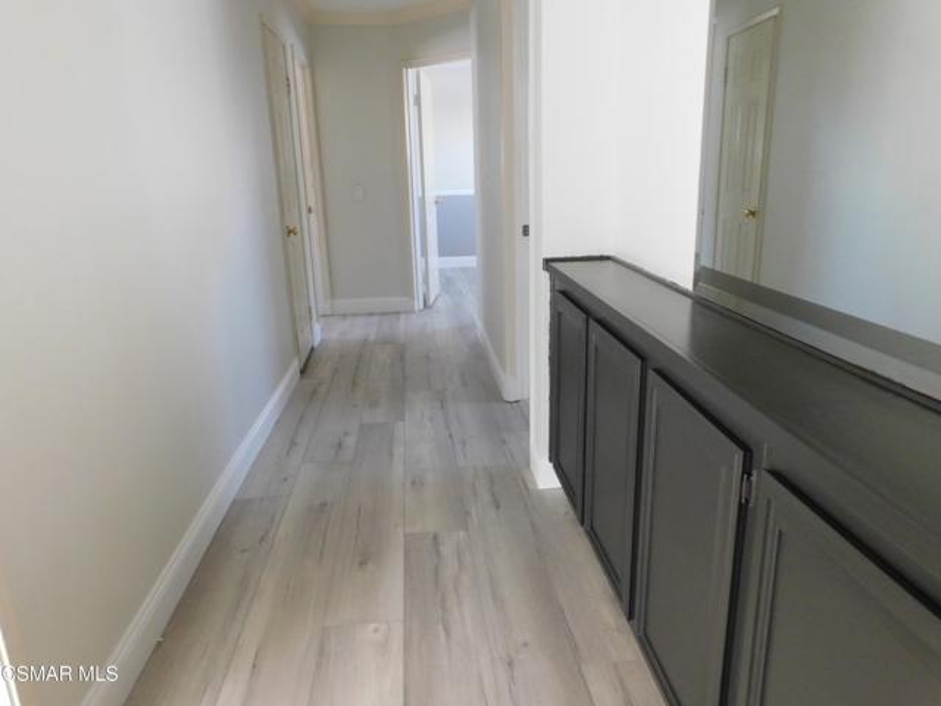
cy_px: 353
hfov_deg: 73.9
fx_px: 625
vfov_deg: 58.9
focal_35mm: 23
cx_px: 470
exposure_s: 1/30
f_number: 3
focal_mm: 4
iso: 400
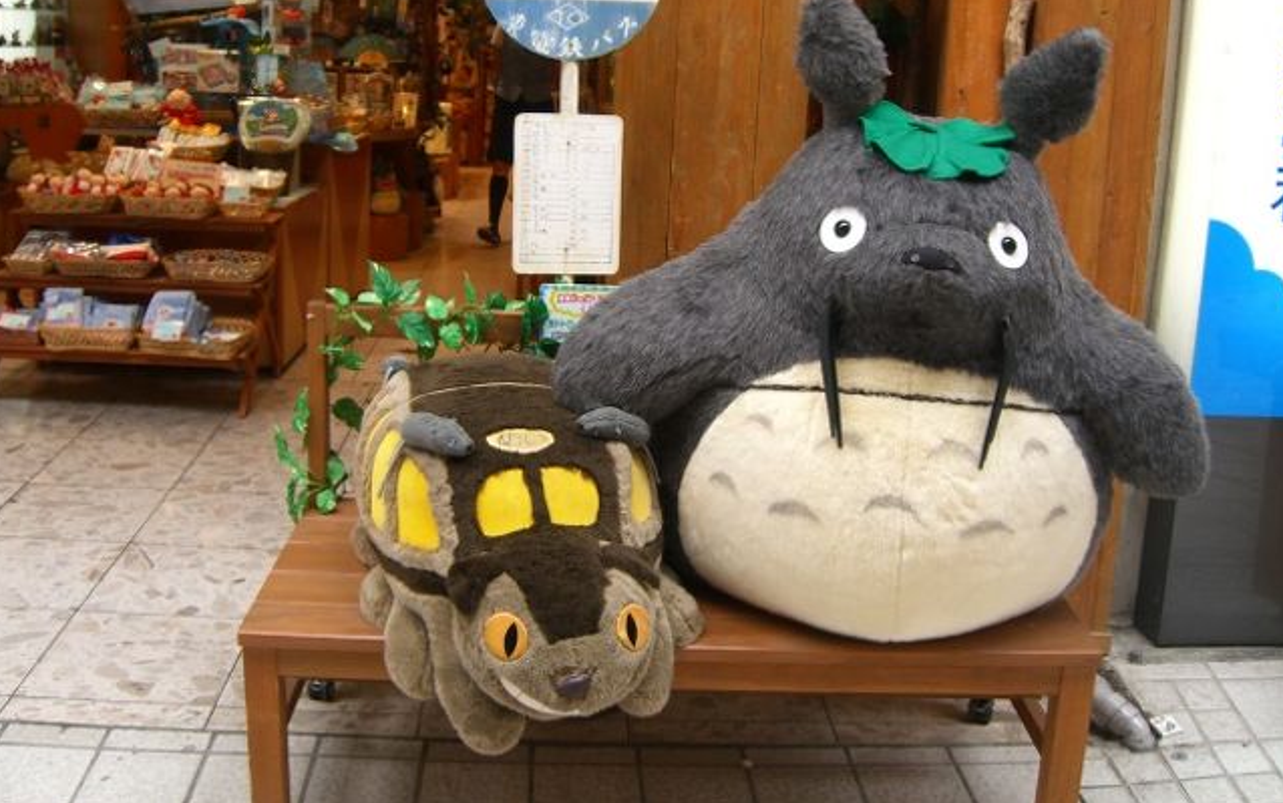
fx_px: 1434
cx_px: 642
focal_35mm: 41
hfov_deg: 48.2
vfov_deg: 31.2
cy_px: 319
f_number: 2.8
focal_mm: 7.9
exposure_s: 1/100
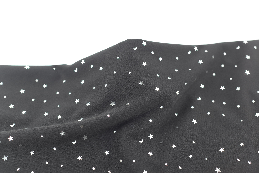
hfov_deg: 39.6
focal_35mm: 50
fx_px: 360
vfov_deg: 27.0
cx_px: 130
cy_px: 86
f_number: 4
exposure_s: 1/25
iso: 100
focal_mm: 50
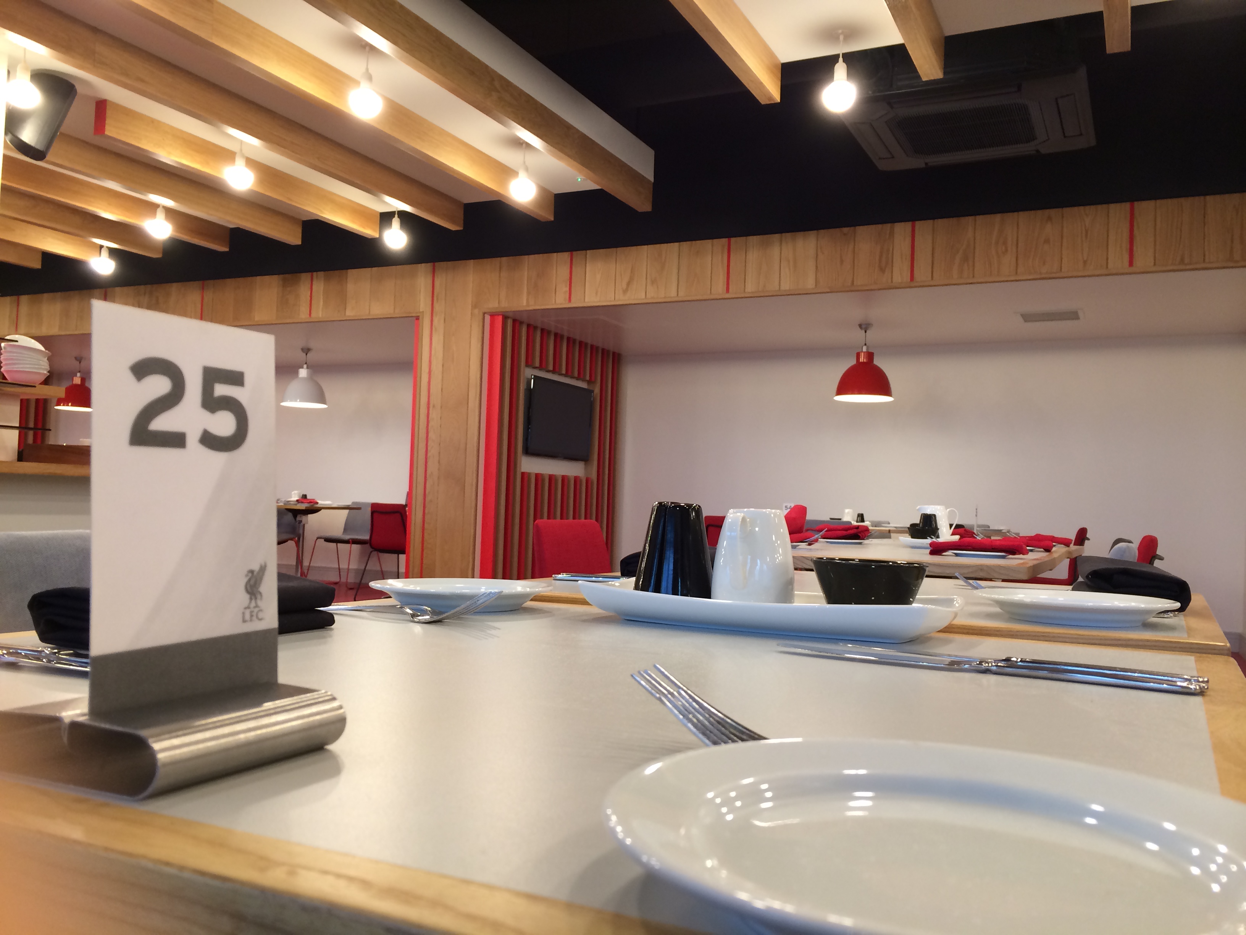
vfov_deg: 46.8
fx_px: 1080
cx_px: 623
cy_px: 468
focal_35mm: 30
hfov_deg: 60.0
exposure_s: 1/33
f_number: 2.2
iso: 100
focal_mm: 4.12
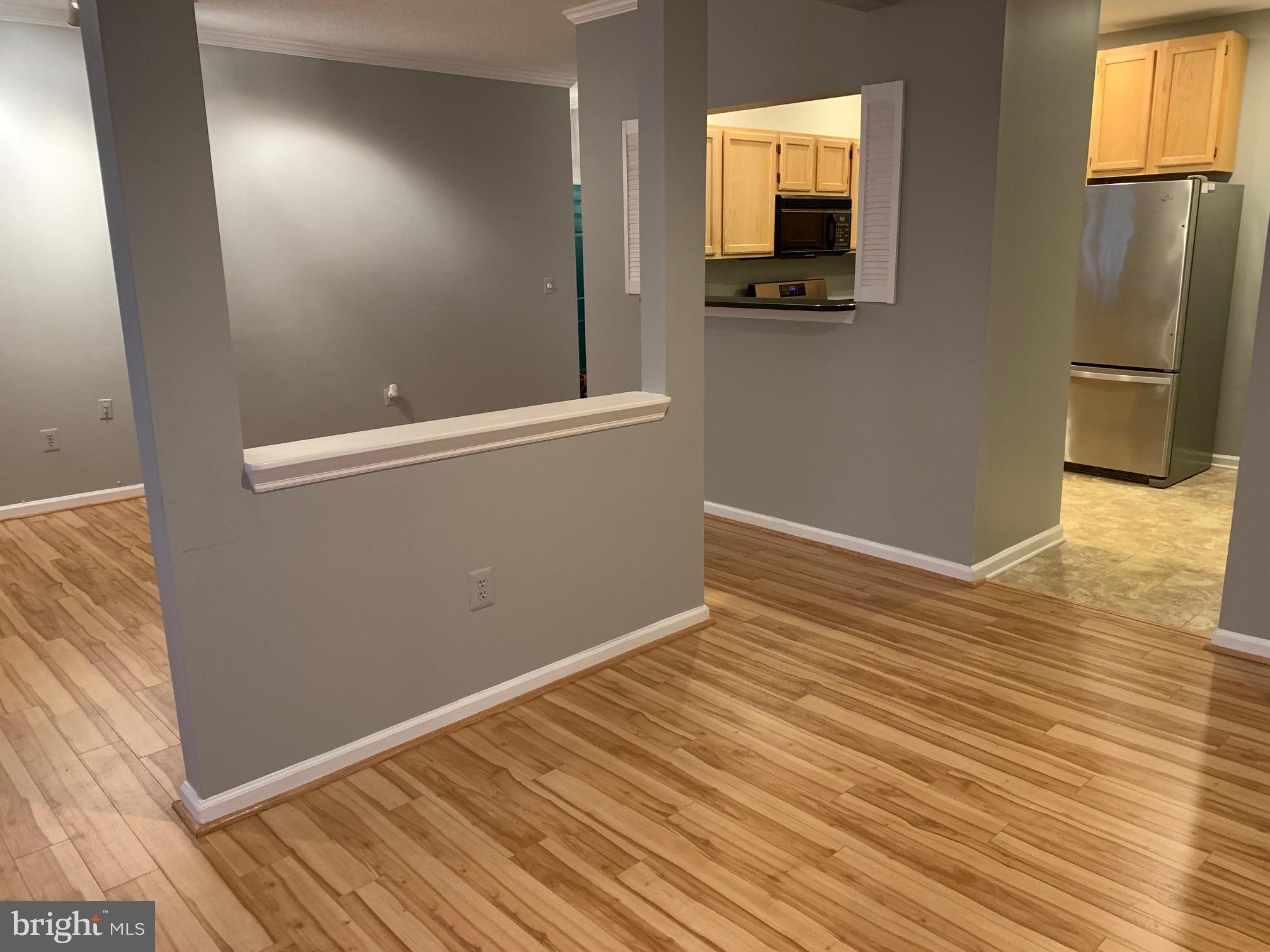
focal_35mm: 26
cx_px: 635
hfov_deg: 67.3
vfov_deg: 53.1
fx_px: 954
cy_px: 476
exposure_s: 1/40
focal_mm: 4.25
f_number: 1.8
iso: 320
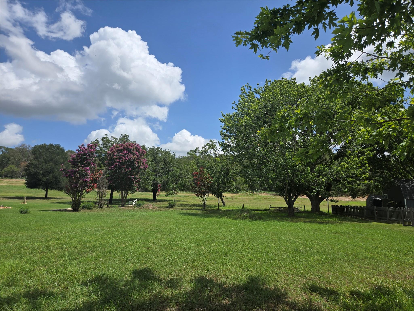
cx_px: 207
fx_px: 275
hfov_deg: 73.9
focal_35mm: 23
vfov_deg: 58.9
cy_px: 156
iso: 25
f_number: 1.8
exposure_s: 1/2643
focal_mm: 5.4
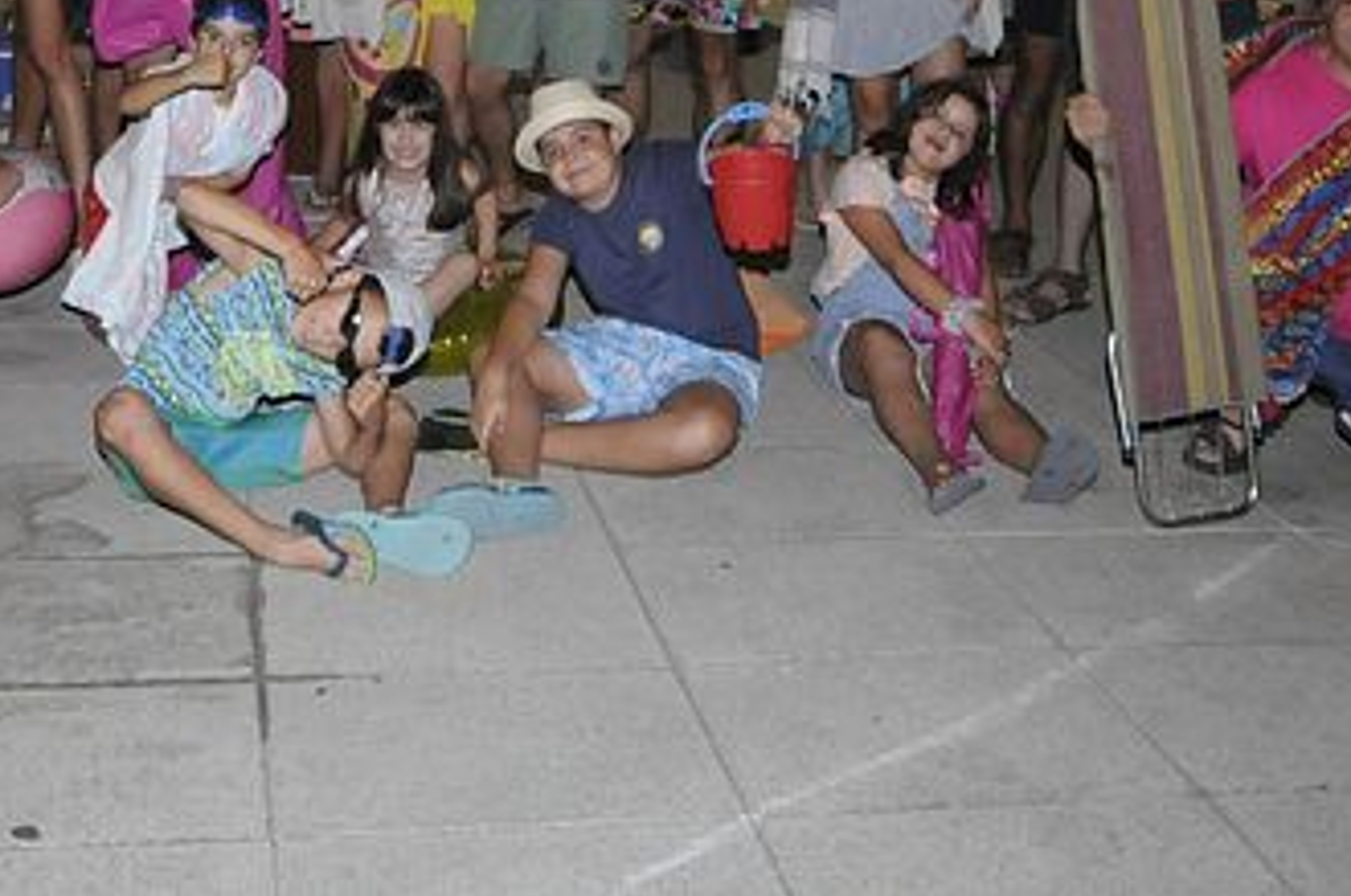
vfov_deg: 23.7
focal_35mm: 50
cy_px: -256
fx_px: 1884
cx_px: 479
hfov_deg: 39.1
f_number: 5
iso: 1600
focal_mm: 13
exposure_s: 1/40
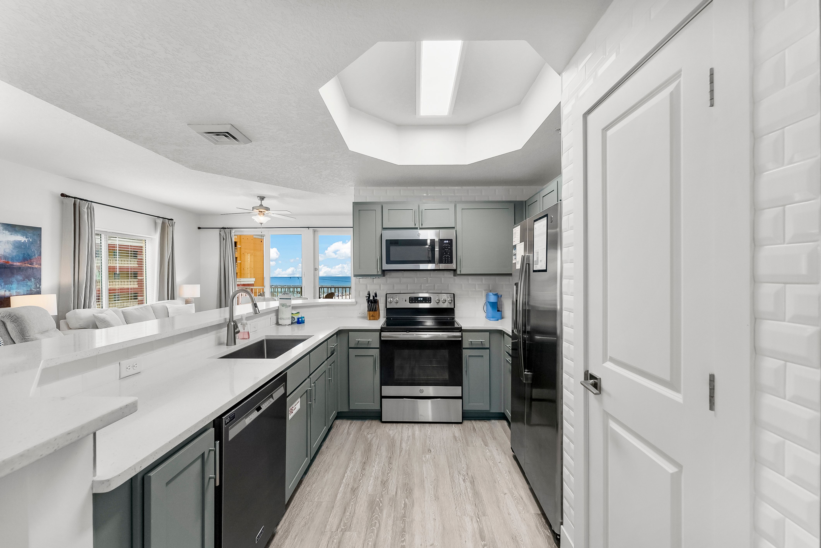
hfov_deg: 104.2
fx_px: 319
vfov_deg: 81.3
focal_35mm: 14
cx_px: 410
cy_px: 274
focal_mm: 14
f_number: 8
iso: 400
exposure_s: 1/40
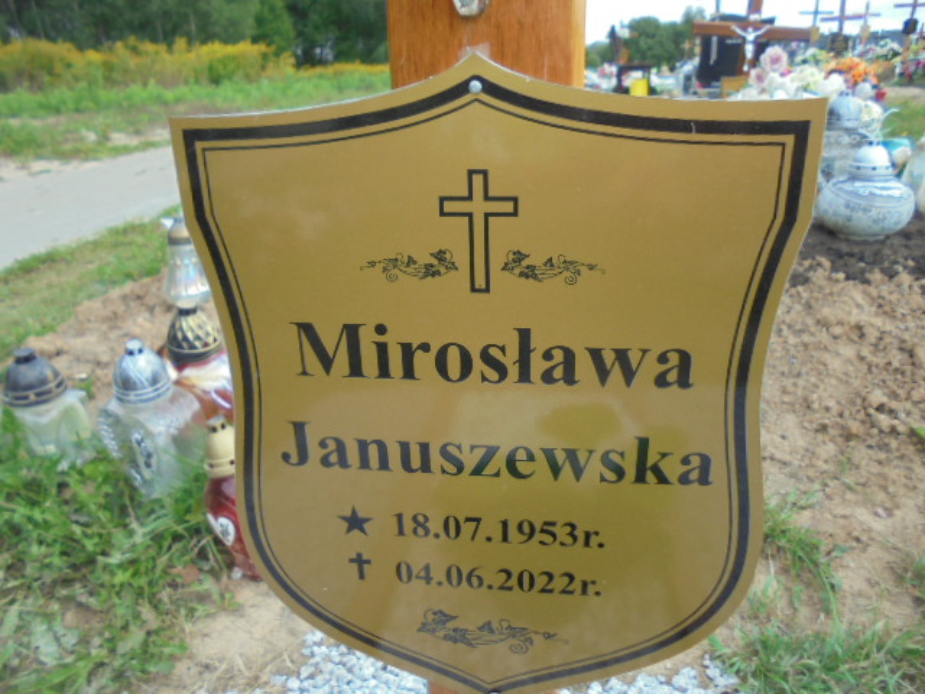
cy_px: 347
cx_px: 462
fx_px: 695
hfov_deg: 67.3
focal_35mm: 26
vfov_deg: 53.1
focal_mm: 4.6
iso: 100
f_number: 3.5
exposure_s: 1/320
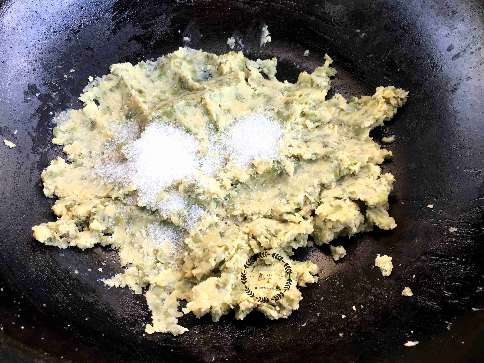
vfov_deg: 48.2
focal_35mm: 29
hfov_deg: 61.7
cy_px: 182
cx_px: 242
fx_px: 405
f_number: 2.2
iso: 32
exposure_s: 1/33
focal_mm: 4.15
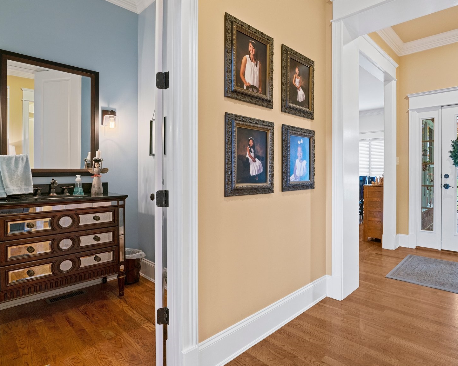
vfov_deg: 67.7
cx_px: 288
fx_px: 273
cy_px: 174
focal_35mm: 20
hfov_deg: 78.5
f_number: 7.1
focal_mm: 15.1
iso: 400
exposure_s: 1/3
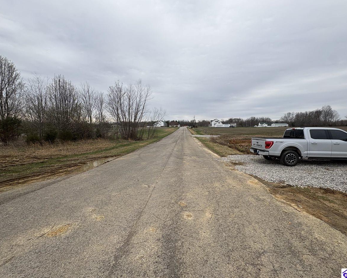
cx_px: 175
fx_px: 154
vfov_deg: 84.0
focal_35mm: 15
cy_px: 137
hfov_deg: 96.8
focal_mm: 2.22
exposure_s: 1/1567
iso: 50
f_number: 2.2
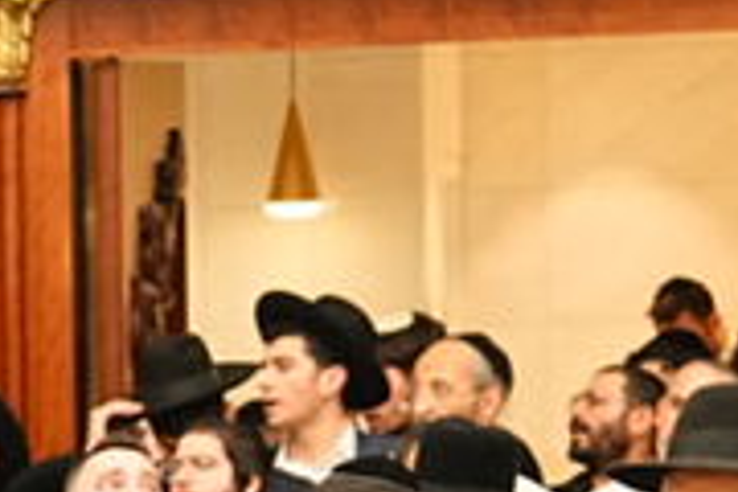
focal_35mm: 334
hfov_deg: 6.0
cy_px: 941
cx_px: -882
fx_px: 6846
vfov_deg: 4.1
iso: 1600
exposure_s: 1/125
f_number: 5.6
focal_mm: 43
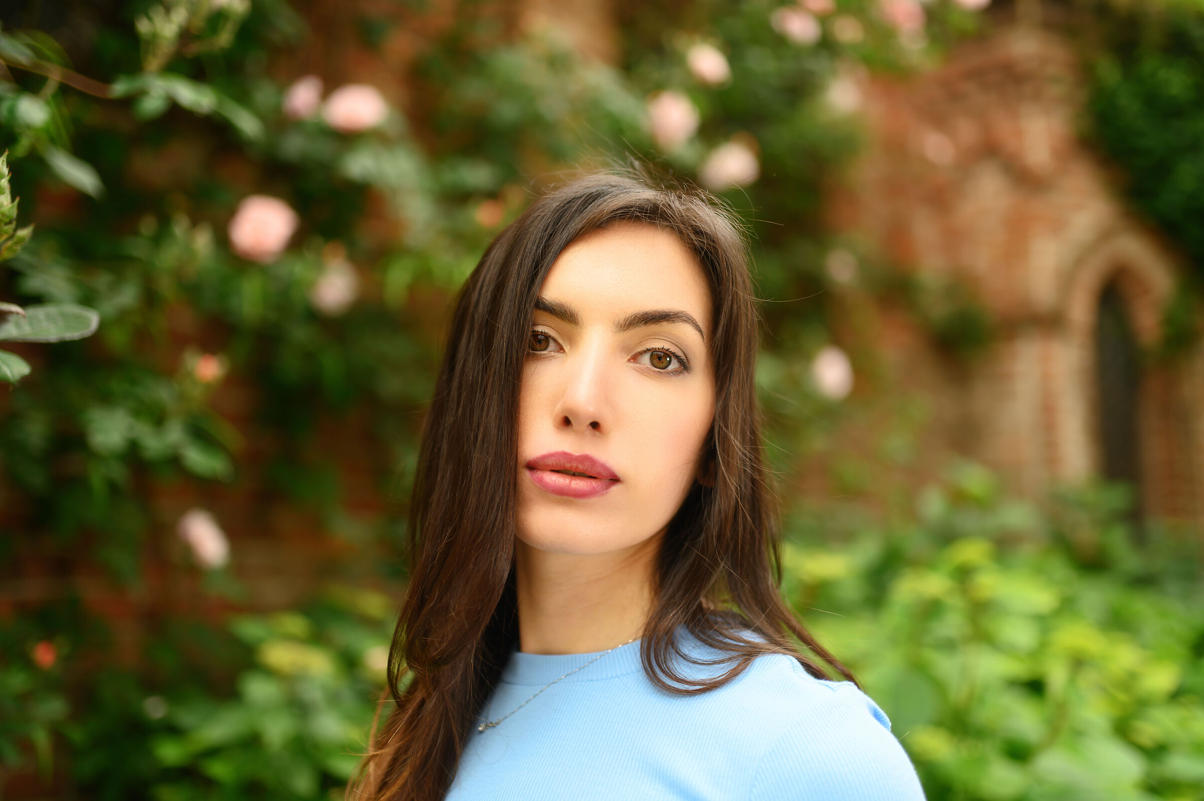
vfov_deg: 37.8
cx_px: 602
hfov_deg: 54.5
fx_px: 1170
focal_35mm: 35
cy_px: 400
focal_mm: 35
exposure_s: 1/100
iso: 100
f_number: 1.4
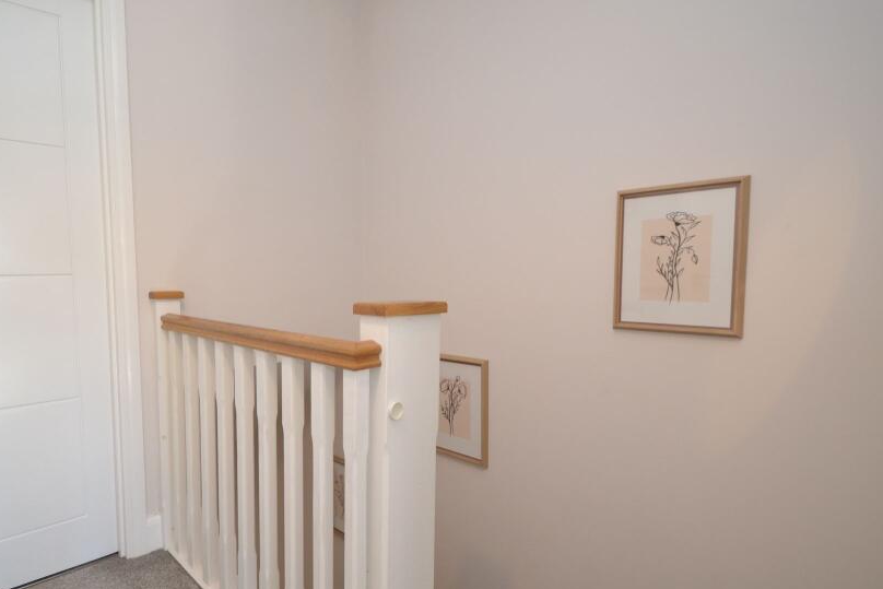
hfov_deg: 86.0
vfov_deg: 64.6
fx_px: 466
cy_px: 303
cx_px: 361
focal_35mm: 19
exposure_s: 1/60
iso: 640
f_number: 3.5
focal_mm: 10
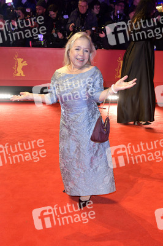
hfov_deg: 36.8
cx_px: 82
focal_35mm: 36
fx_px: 245
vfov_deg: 53.2
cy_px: 123
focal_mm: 36
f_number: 5.6
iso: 1600
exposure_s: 1/200
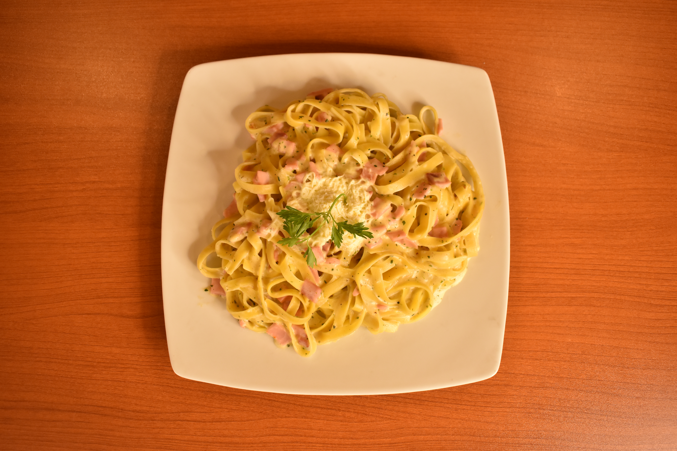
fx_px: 564
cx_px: 338
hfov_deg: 61.9
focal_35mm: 30
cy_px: 226
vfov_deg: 43.6
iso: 800
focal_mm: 20
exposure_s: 1/50
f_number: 4.5
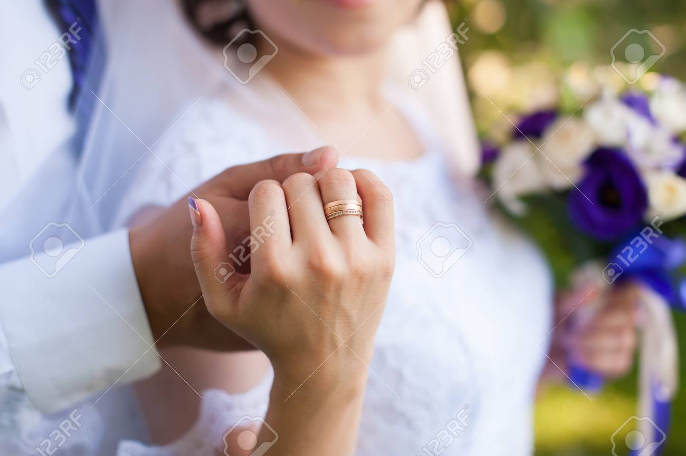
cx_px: 343
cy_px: 228
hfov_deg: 39.6
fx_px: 952
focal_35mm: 50
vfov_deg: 27.0
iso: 200
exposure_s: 1/250
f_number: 2.5
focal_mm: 50
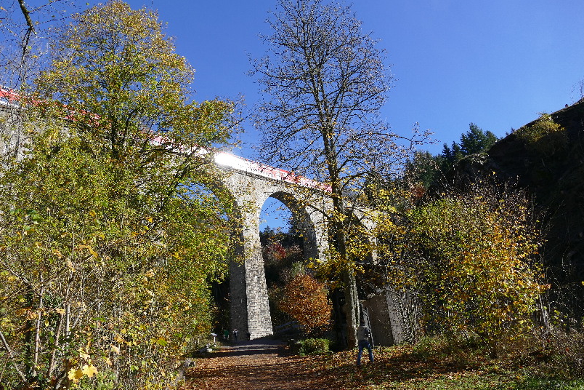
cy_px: 188
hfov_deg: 65.3
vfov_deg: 46.4
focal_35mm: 28
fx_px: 454
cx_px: 259
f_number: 2.8
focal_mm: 9.12
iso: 125
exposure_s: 1/2000
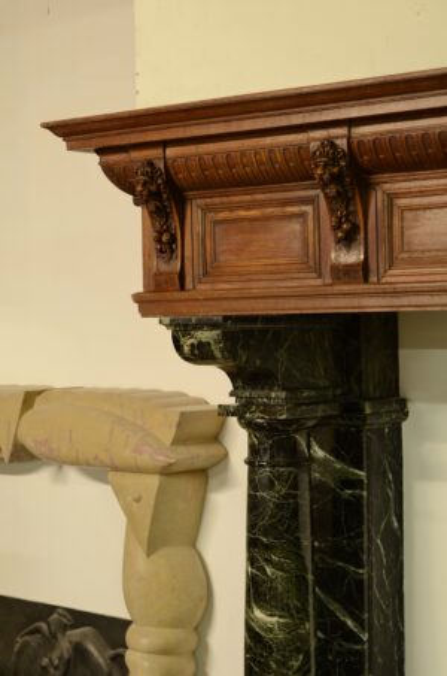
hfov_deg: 18.1
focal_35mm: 75
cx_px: 224
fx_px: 1403
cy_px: 338
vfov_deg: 27.0
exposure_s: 1/2
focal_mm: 50
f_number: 4.5
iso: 100
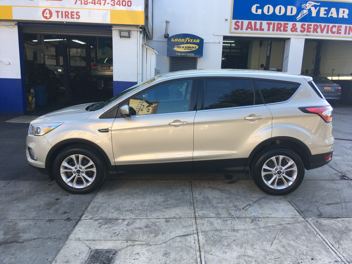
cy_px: 132
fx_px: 295
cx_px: 176
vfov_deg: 48.2
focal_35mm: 29
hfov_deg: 61.7
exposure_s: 1/281
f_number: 2.2
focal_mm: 4.15
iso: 25
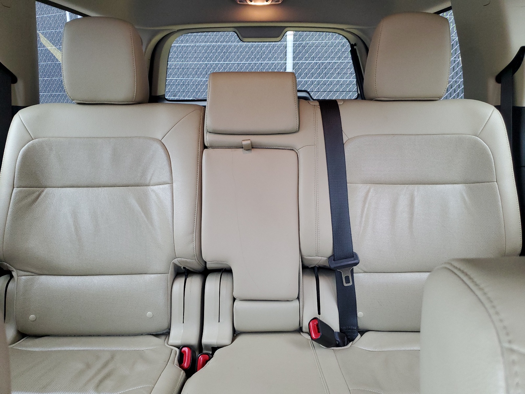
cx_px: 262
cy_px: 197
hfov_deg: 67.3
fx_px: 394
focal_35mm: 26
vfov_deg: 53.1
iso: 176
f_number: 1.5
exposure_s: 1/60.2
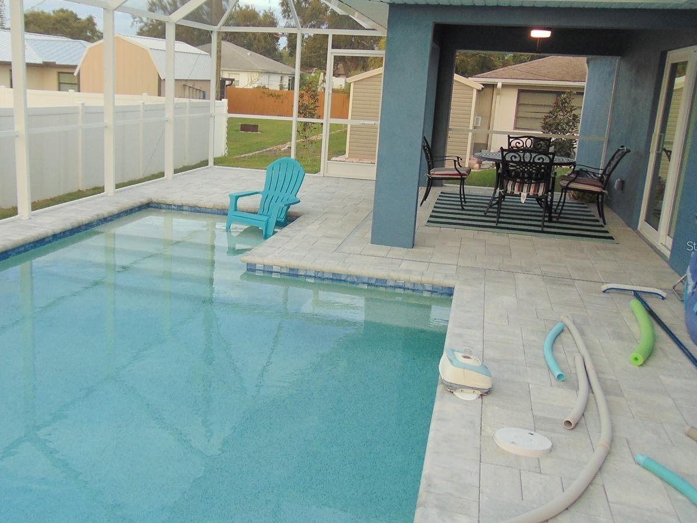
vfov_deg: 41.8
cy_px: 245
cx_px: 268
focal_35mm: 34
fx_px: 685
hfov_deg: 53.5
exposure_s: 1/80
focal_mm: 4.5
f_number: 3
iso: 80
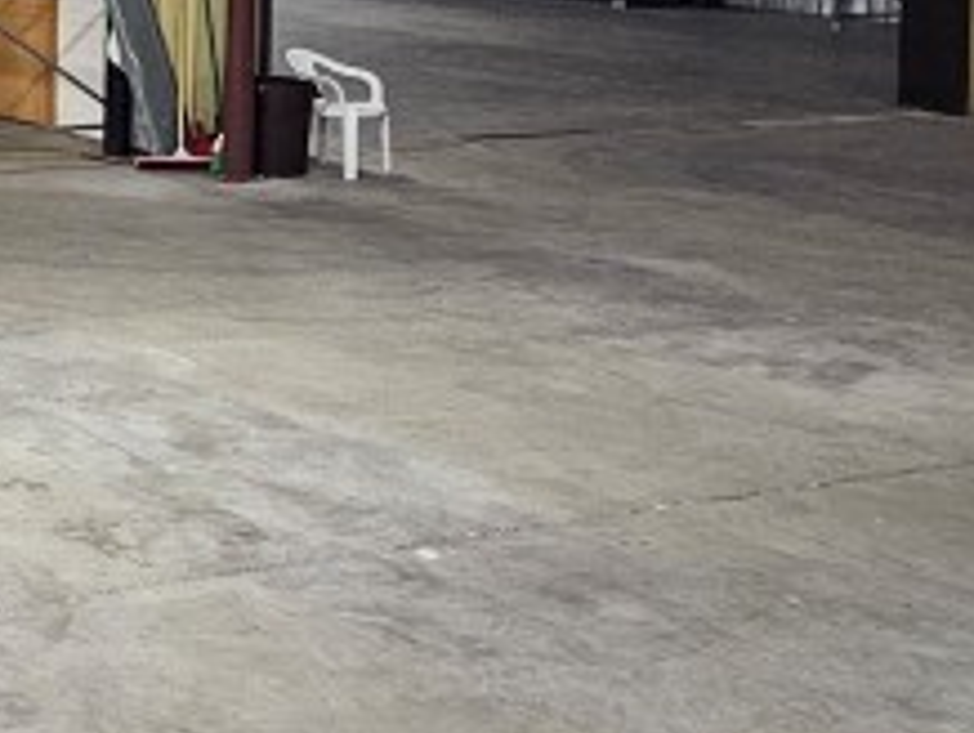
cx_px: -447
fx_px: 1718
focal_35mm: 61
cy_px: -156
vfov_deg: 22.2
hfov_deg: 25.0
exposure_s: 1/60
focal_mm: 2.2
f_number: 2.2
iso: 160
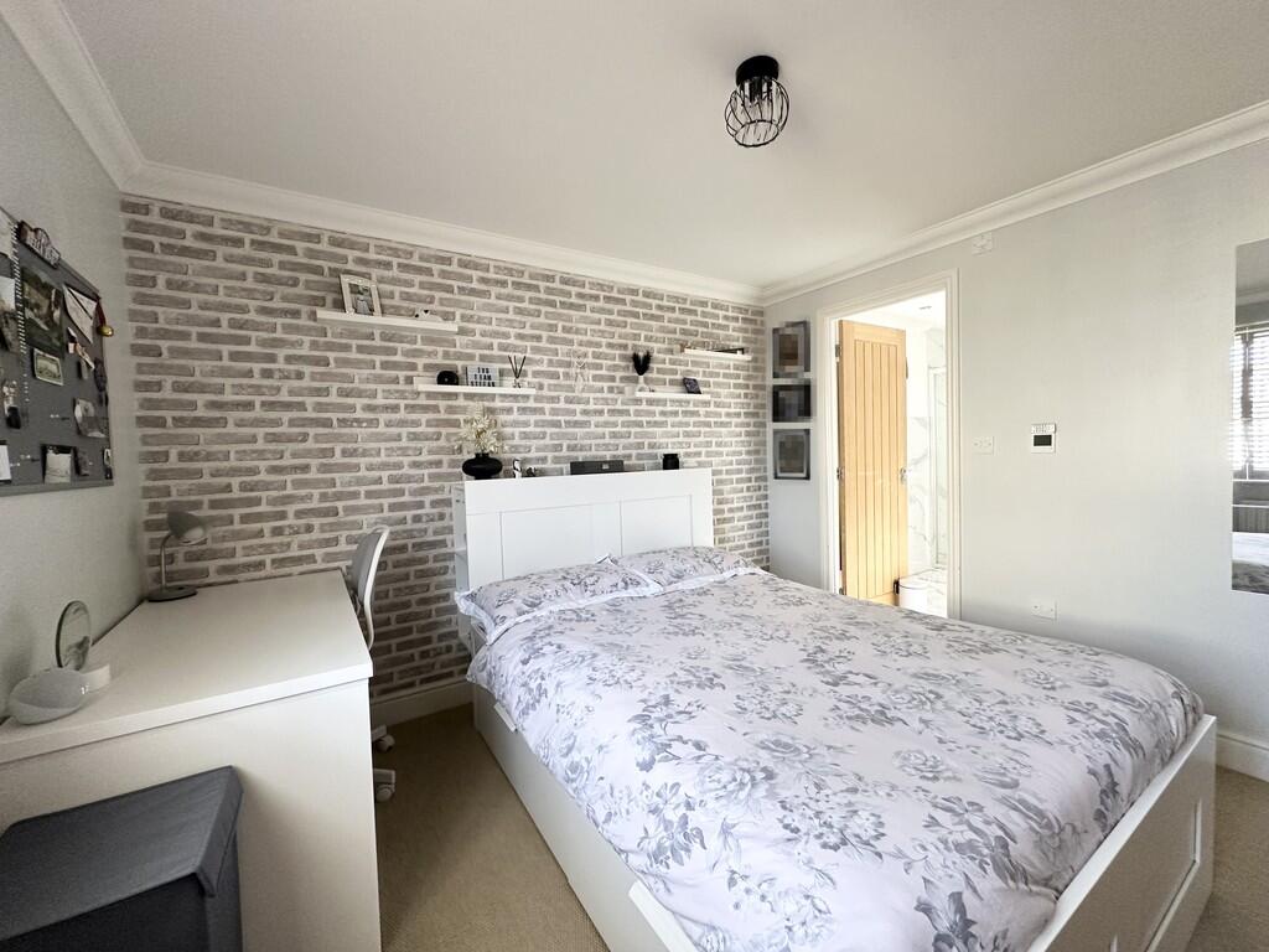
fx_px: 513
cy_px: 476
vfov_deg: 85.7
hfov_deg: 102.1
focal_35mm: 14
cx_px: 634
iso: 250
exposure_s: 1/99
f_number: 2.2
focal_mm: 2.22
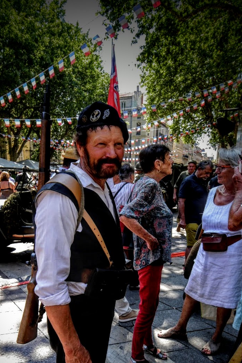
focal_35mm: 28
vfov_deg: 63.2
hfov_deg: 46.2
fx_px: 282
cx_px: 101
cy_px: 252
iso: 200
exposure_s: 1/80
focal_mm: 12
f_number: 5.6
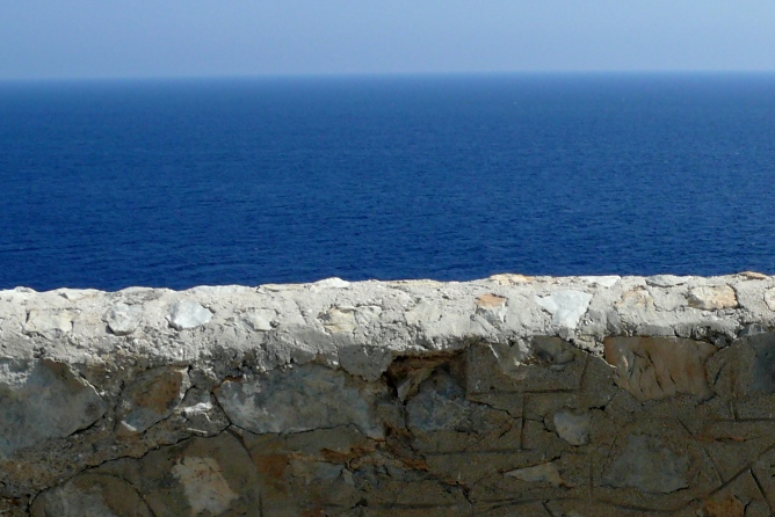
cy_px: 599
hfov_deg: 23.9
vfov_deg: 16.5
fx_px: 1723
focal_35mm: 80
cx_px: 824
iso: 100
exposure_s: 1/320
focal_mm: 7.4
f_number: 5.6
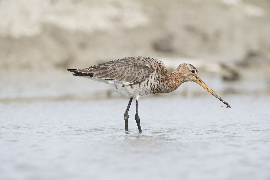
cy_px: 90
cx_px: 135
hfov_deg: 2.4
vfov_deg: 1.6
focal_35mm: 850
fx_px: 6377
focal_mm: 850
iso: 500
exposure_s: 1/1250
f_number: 8
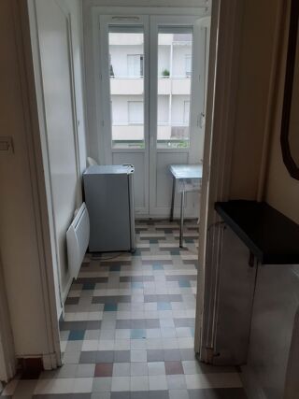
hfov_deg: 51.3
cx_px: 150
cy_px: 200
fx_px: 311
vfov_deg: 65.3
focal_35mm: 27
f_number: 1.9
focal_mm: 3.6
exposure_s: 1/100
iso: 50
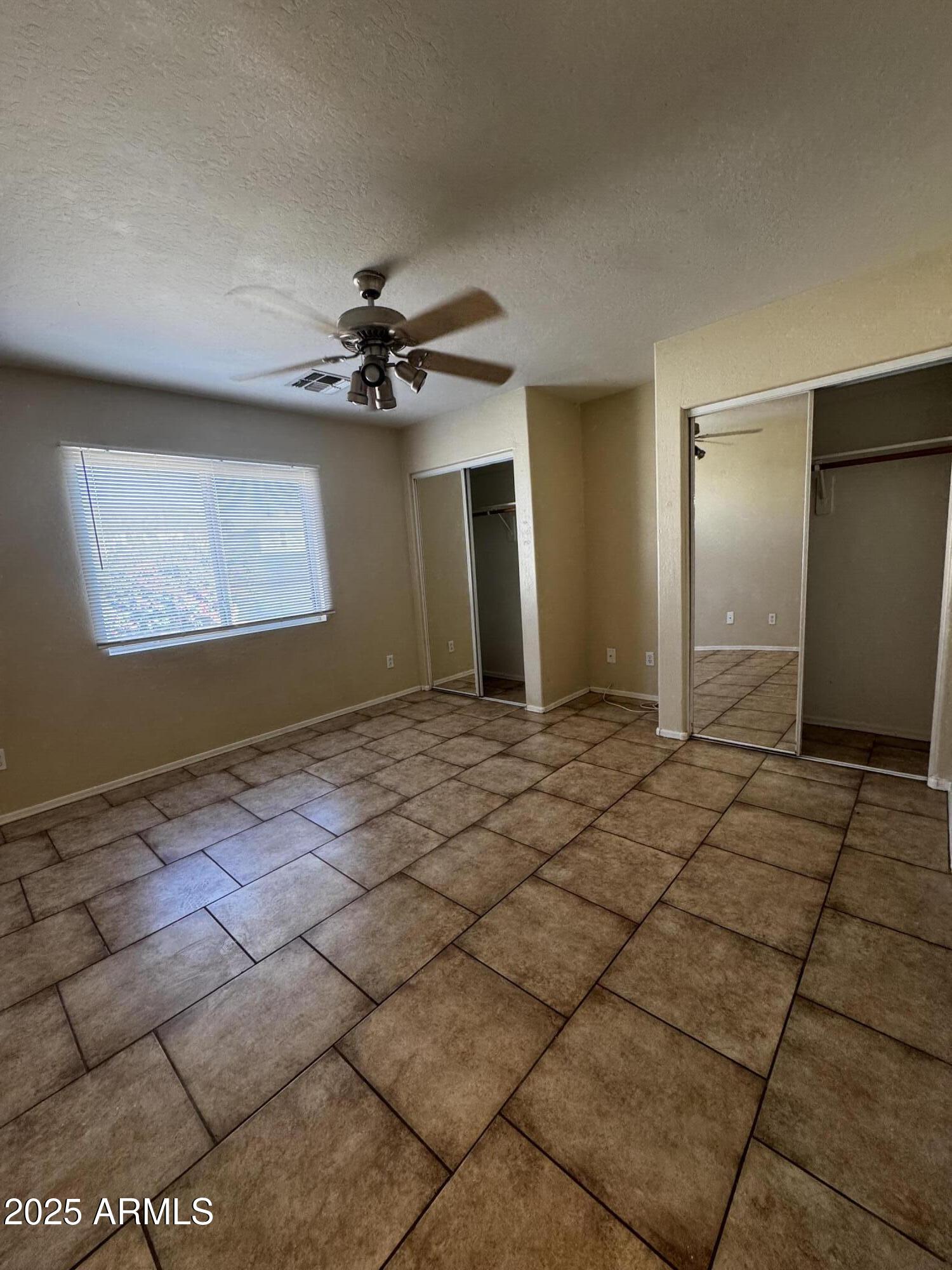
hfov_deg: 85.7
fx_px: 513
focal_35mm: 14
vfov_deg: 102.1
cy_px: 635
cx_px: 476
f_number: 2.2
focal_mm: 2.22
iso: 200
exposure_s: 1/60
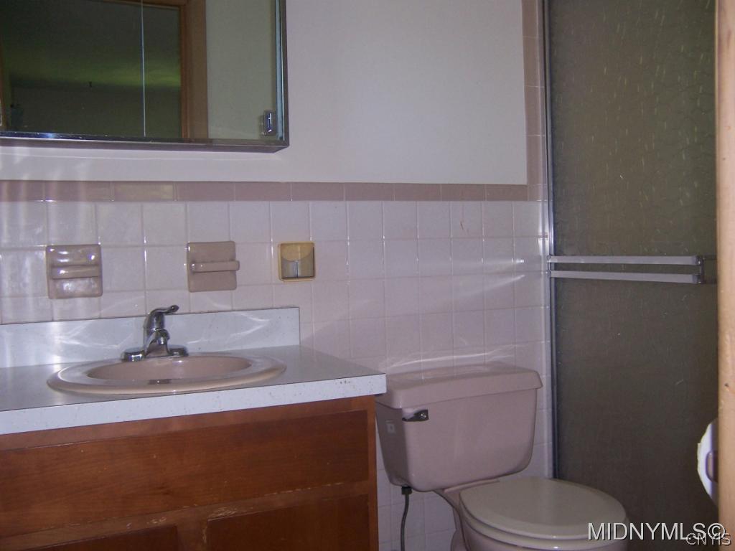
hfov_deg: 55.4
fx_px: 701
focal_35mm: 33
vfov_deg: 42.9
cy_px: 276
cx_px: 368
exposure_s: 1/60
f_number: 2.8
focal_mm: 5.5
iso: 140
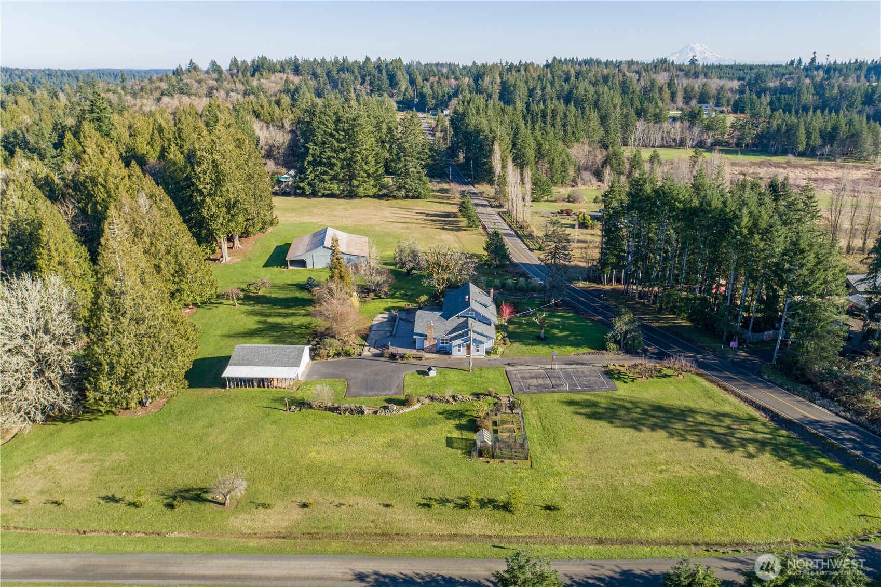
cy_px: 294
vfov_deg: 53.1
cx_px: 440
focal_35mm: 24
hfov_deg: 73.8
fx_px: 587
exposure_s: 1/800
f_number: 5
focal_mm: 8.8
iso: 100
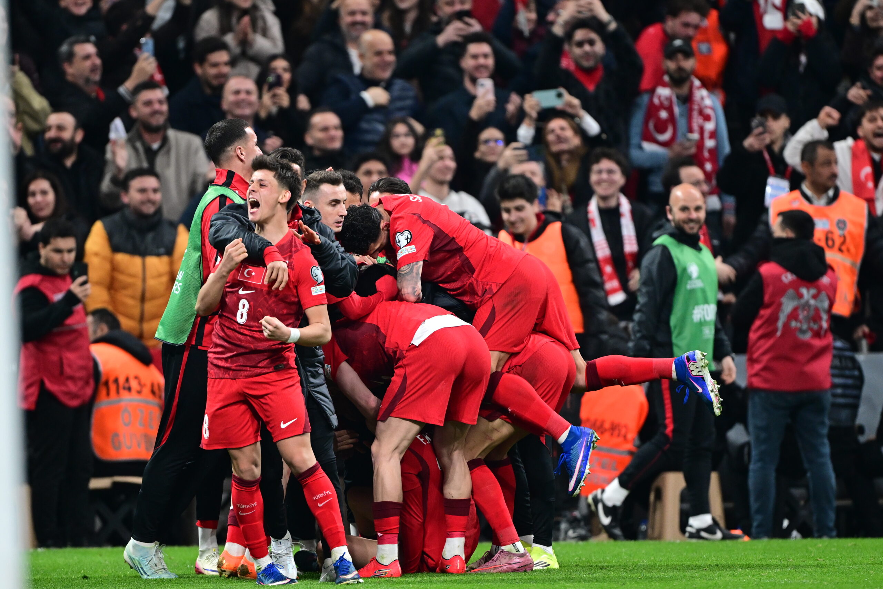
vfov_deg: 2.3
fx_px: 14716
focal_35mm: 600
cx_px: 442
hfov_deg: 3.4
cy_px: 294
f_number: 2.8
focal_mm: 400
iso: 2000
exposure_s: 1/1600
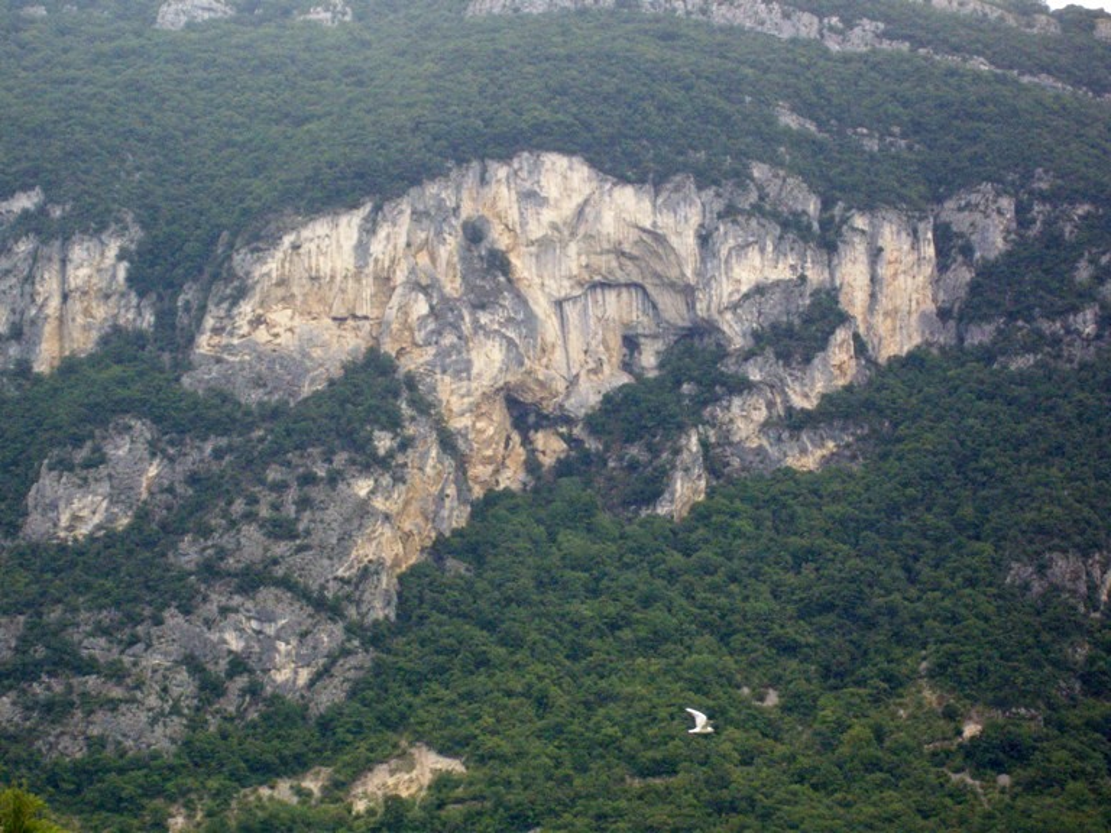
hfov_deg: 18.2
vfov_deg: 13.7
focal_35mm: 108
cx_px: 556
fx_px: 3466
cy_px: 416
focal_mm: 18
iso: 320
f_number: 4.8
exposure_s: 1/250
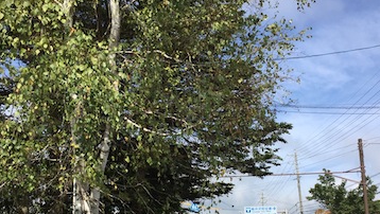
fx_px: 454
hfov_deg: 45.4
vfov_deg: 25.9
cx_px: 211
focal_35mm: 45
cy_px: 184
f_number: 2.2
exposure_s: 1/1883
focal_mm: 4.15
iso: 32
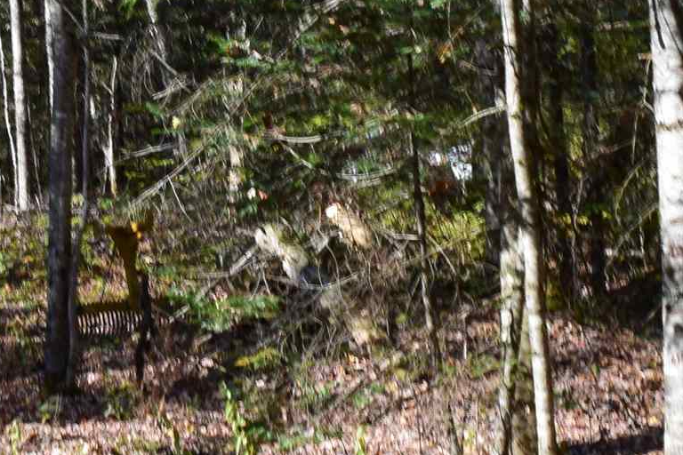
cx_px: -69
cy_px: 110
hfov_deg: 18.2
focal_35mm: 108
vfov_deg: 12.6
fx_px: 2049
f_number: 10
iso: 400
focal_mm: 18
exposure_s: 1/200
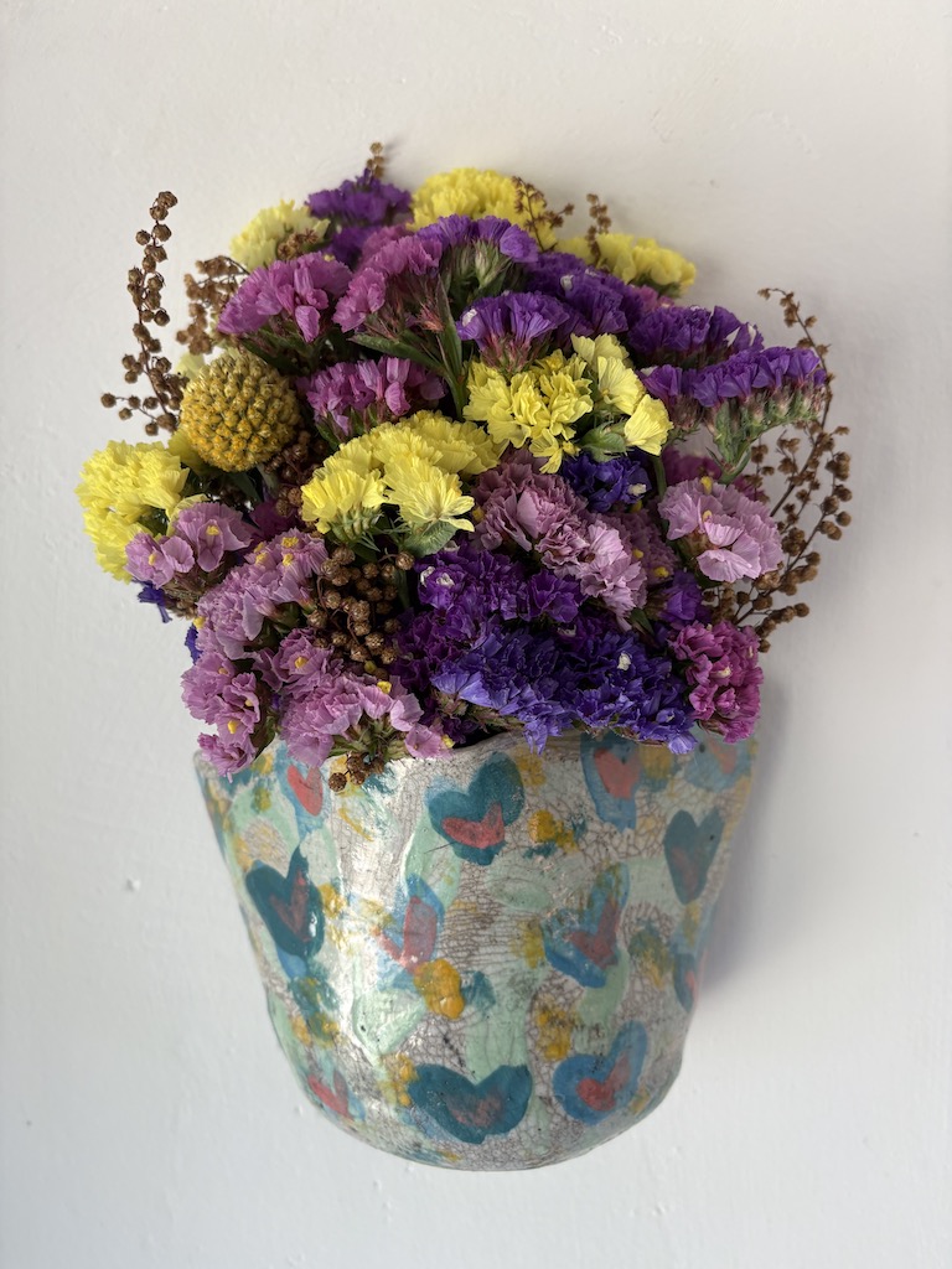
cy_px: 634
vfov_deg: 67.3
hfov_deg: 53.1
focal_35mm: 26
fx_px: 953
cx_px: 476
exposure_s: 1/122
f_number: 1.6
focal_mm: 5.96
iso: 100
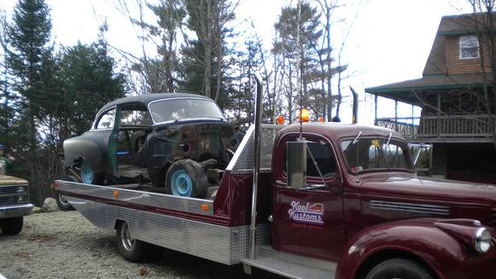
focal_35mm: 39
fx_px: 513
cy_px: 181
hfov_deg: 51.6
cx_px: 243
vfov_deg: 30.2
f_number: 3.1
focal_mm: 6.3
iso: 80
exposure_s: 1/136
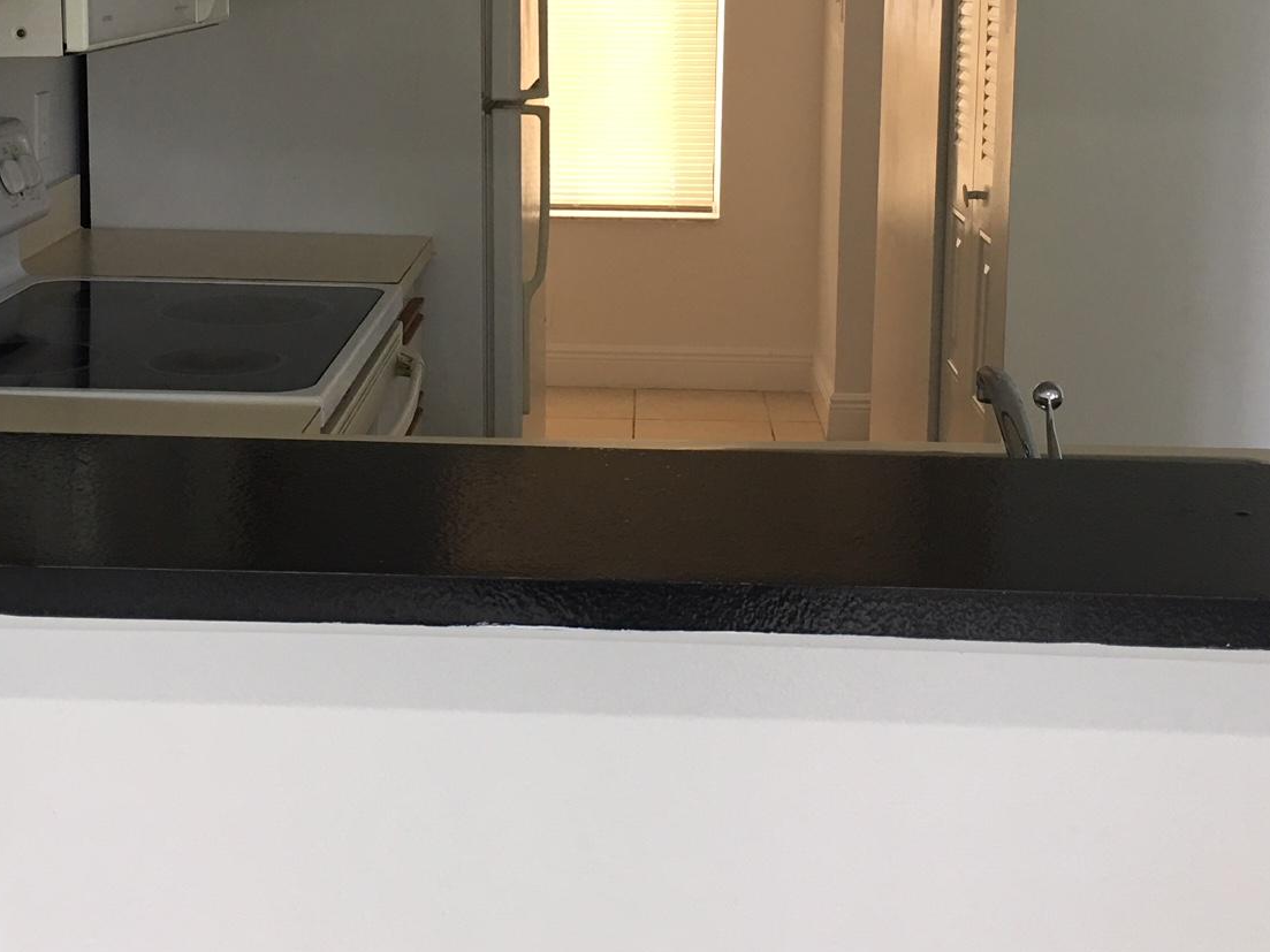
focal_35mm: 53
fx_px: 1944
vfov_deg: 26.8
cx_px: 596
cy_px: 151
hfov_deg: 36.2
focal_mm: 4.15
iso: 40
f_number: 2.2
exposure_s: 1/15
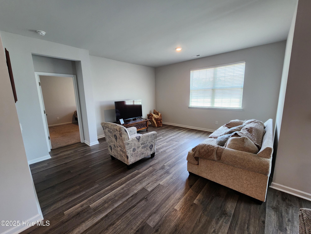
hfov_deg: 106.2
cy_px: 117
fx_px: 117
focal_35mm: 13
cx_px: 156
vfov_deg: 89.9
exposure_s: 1/60
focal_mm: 2.2
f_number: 2.2
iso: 200
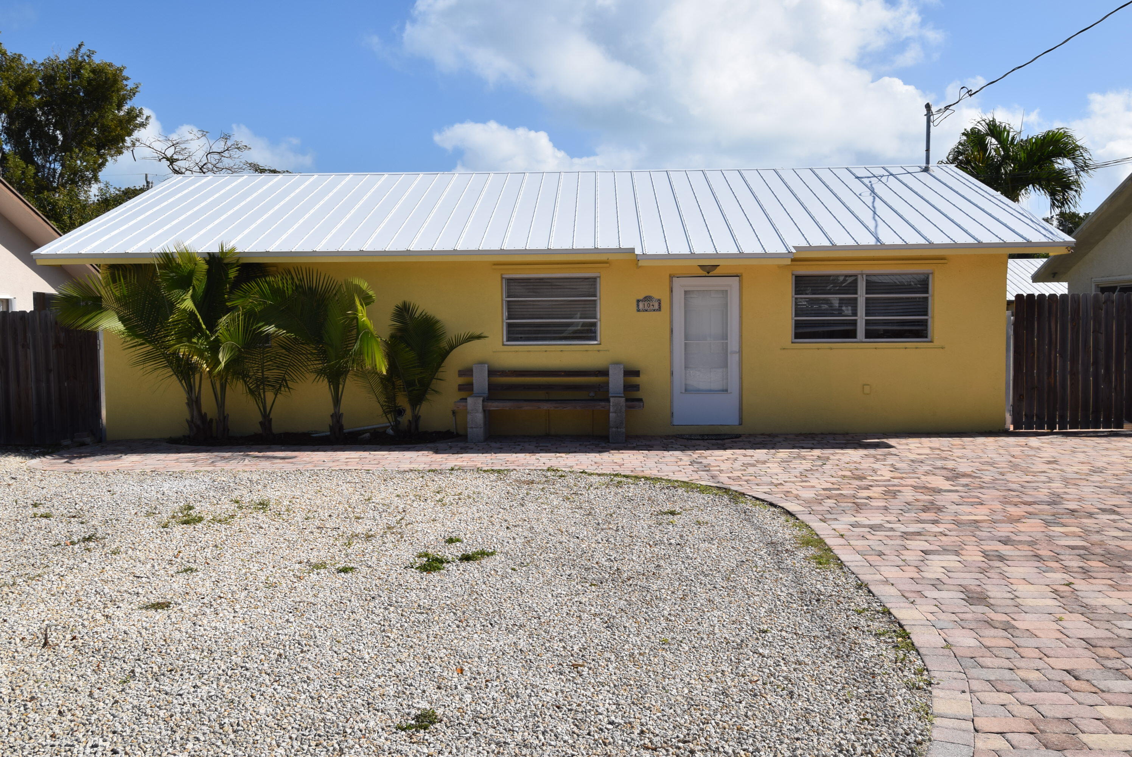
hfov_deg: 57.2
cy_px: 378
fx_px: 1038
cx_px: 566
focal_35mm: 33
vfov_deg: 40.0
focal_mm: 22
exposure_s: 1/200
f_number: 13
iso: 100
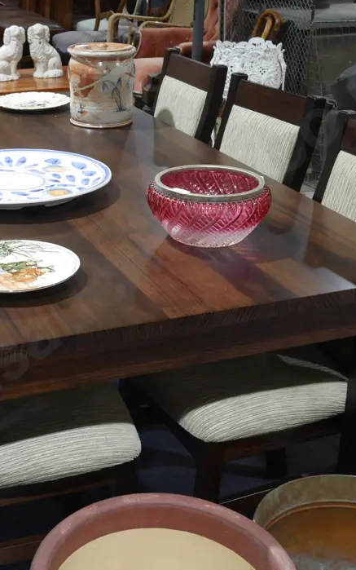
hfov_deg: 21.8
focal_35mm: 59
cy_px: 308
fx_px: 916
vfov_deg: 34.5
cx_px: 78
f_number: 5.3
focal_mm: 19
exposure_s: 1/60
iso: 1000
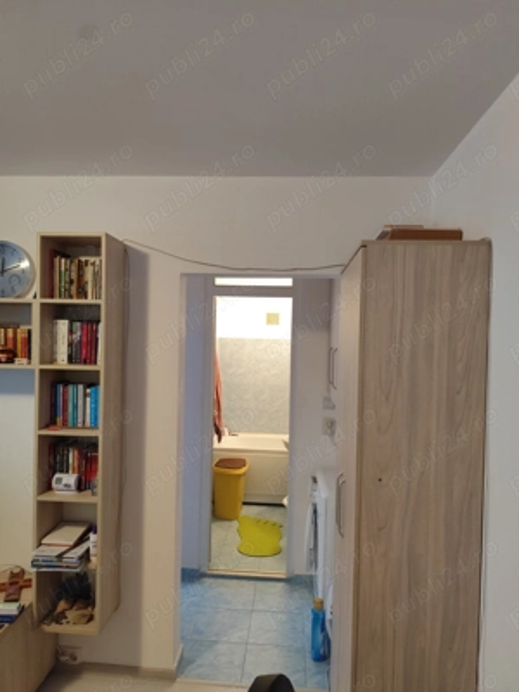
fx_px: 460
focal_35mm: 23
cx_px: 260
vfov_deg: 73.9
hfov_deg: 58.9
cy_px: 346
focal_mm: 6.19
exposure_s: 1/33.3
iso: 1000
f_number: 1.65
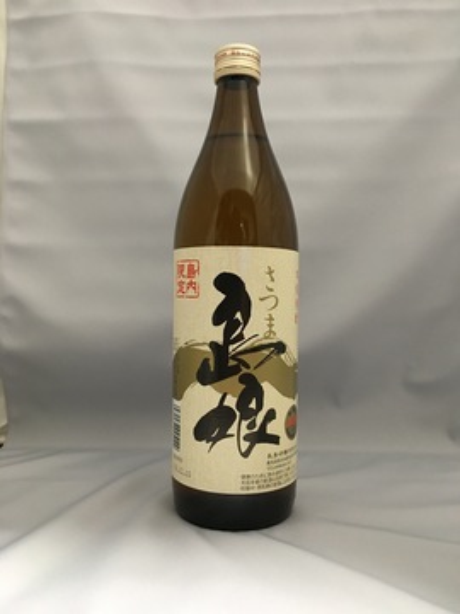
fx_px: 514
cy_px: 307
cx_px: 230
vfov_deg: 61.7
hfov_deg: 48.2
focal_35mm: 29
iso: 200
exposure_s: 1/15
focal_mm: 4.15
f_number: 2.2
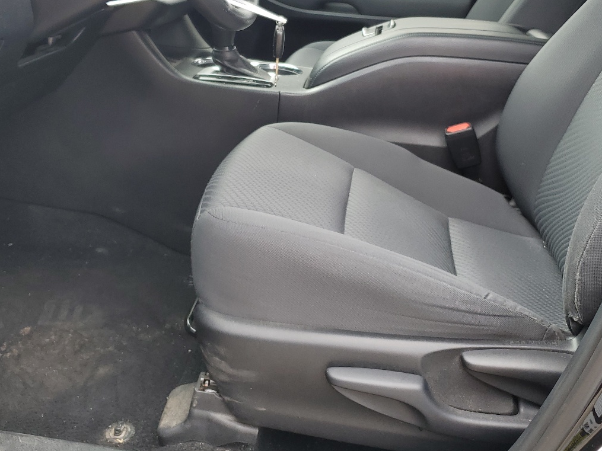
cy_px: 97
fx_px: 713
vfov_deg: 34.2
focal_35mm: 41
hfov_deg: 45.8
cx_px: 304
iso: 50
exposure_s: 1/303
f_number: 1.5
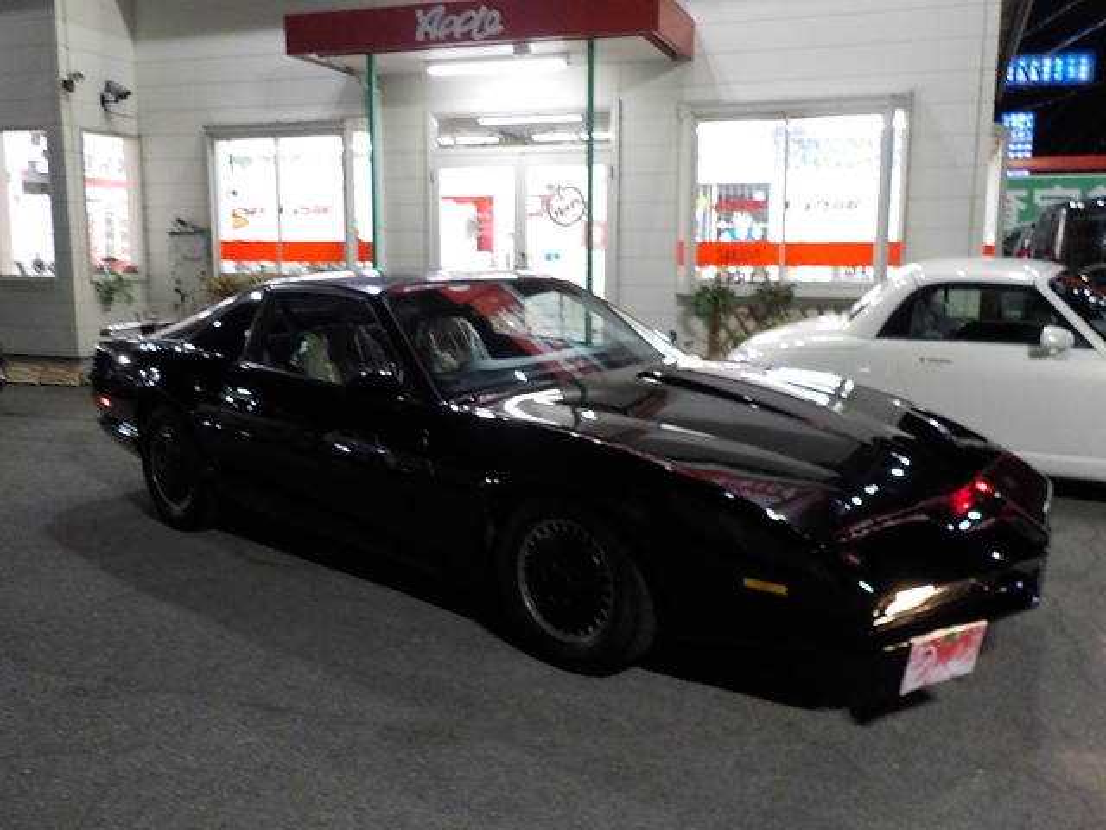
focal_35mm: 30
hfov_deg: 60.0
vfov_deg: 46.8
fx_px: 959
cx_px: 553
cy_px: 415
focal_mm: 4.1
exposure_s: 1/30
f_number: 3.3
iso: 400
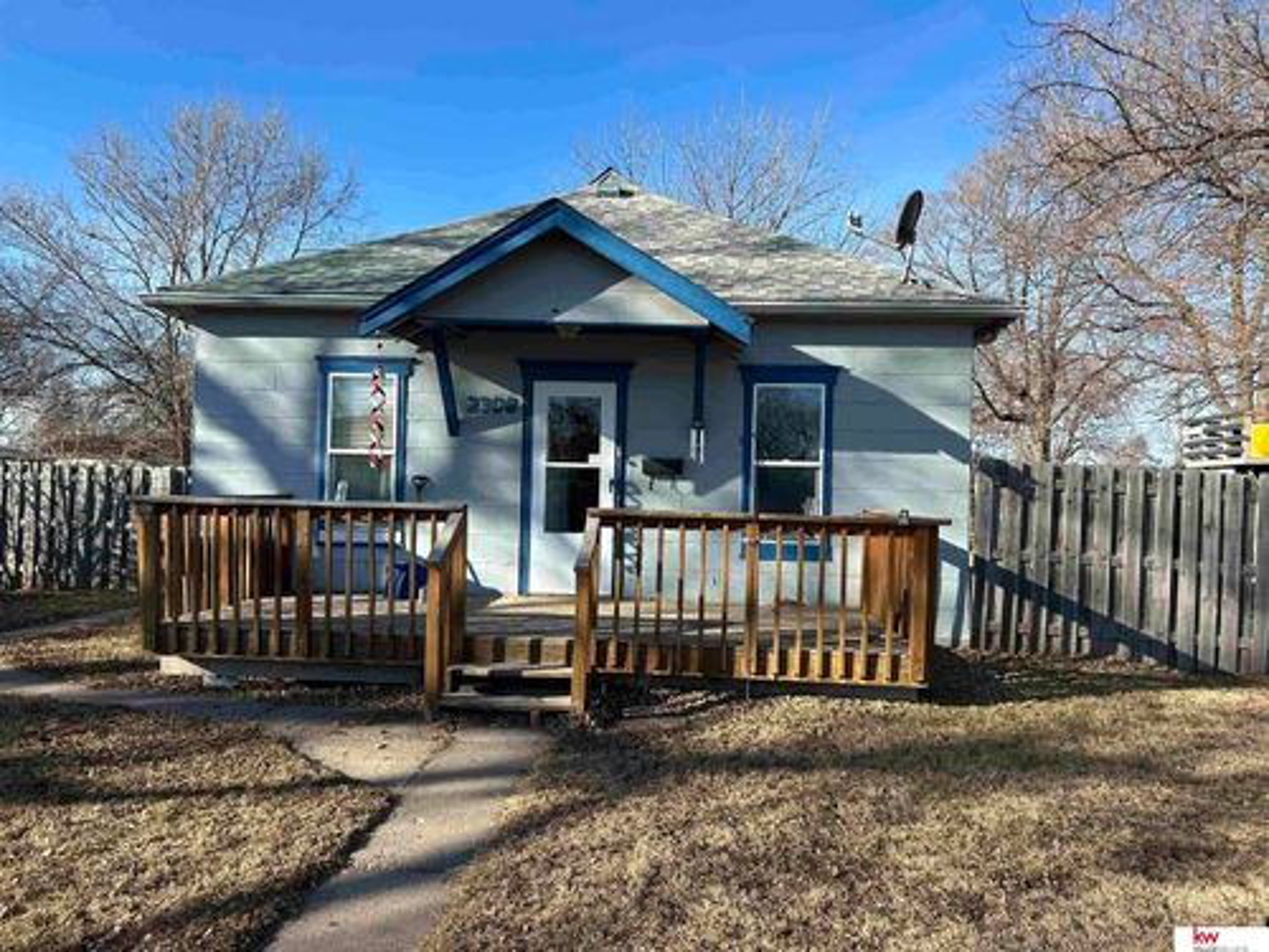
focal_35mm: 26
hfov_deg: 67.3
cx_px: 634
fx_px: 953
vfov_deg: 53.1
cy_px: 476
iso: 50
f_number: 1.5
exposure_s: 1/1751
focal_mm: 5.7
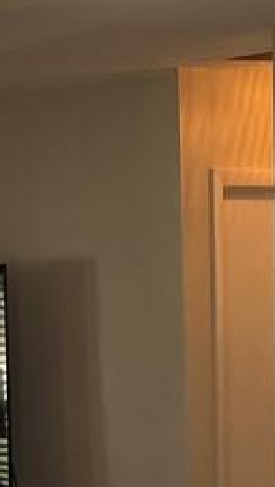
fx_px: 2247
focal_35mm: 174
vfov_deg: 11.7
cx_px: 54
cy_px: 762
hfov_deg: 7.0
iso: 64
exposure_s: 1/120
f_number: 1.5
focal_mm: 5.7
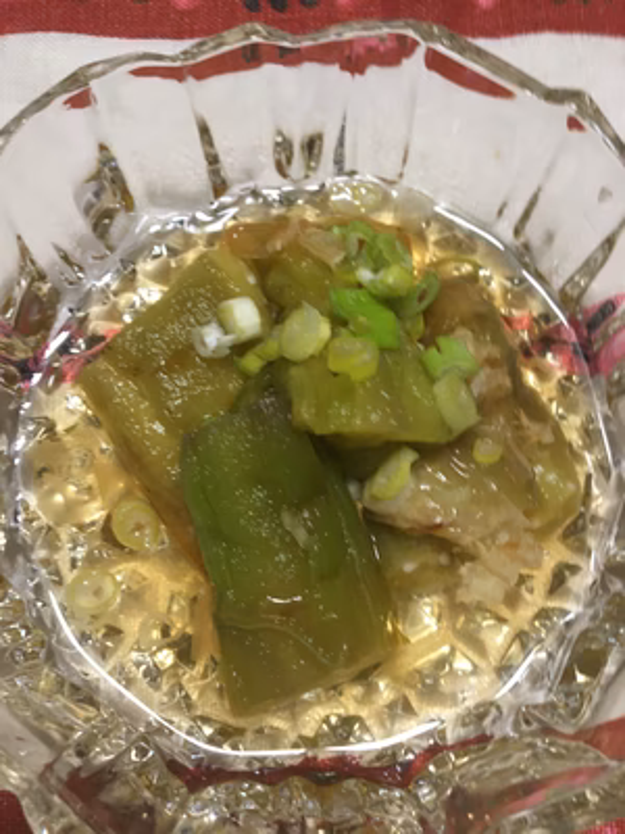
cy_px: 417
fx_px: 698
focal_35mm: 29
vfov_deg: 61.7
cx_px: 312
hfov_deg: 48.2
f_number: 2.2
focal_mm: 4.15
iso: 64
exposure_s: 1/30
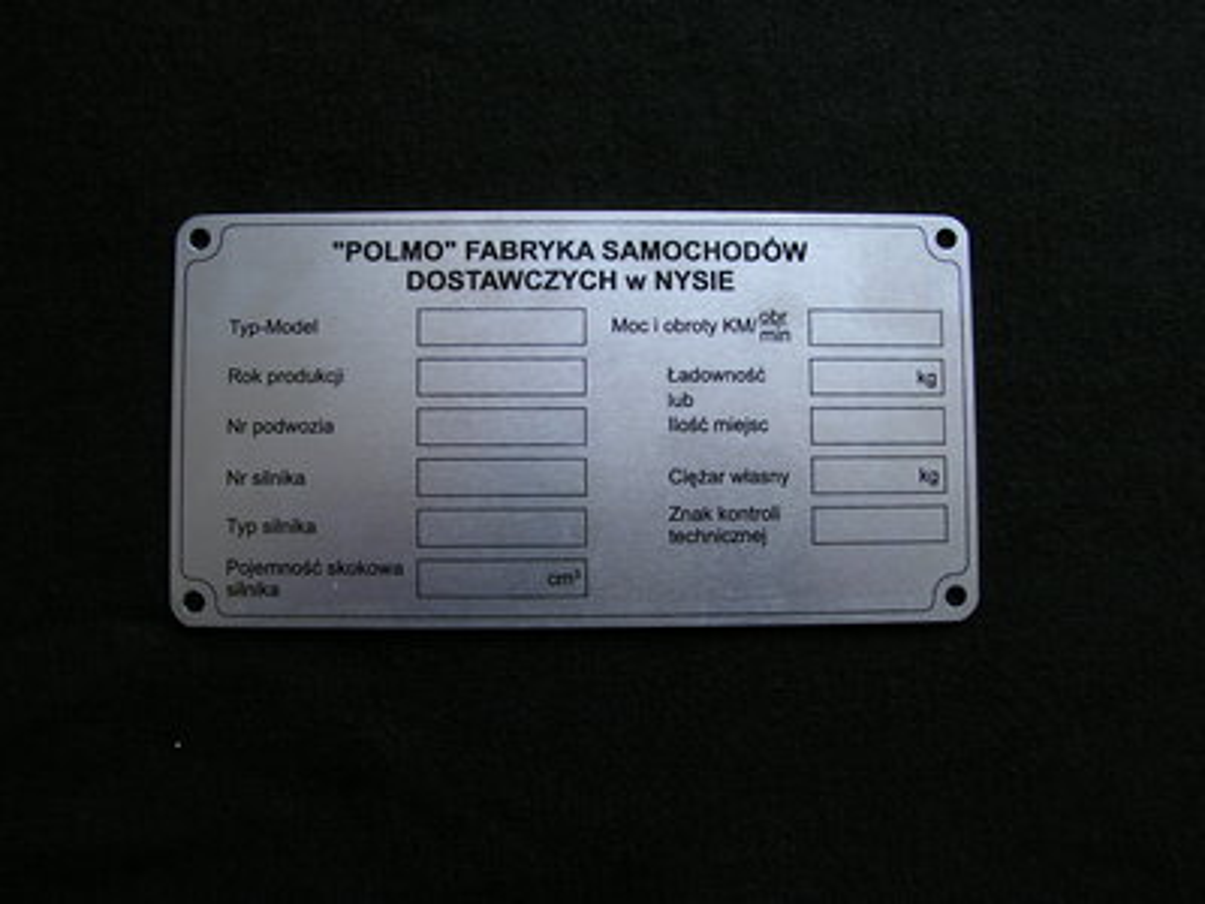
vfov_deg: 39.7
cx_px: 602
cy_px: 452
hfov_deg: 51.4
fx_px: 1253
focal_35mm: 36
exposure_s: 1/125
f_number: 3.2
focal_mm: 6
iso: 64
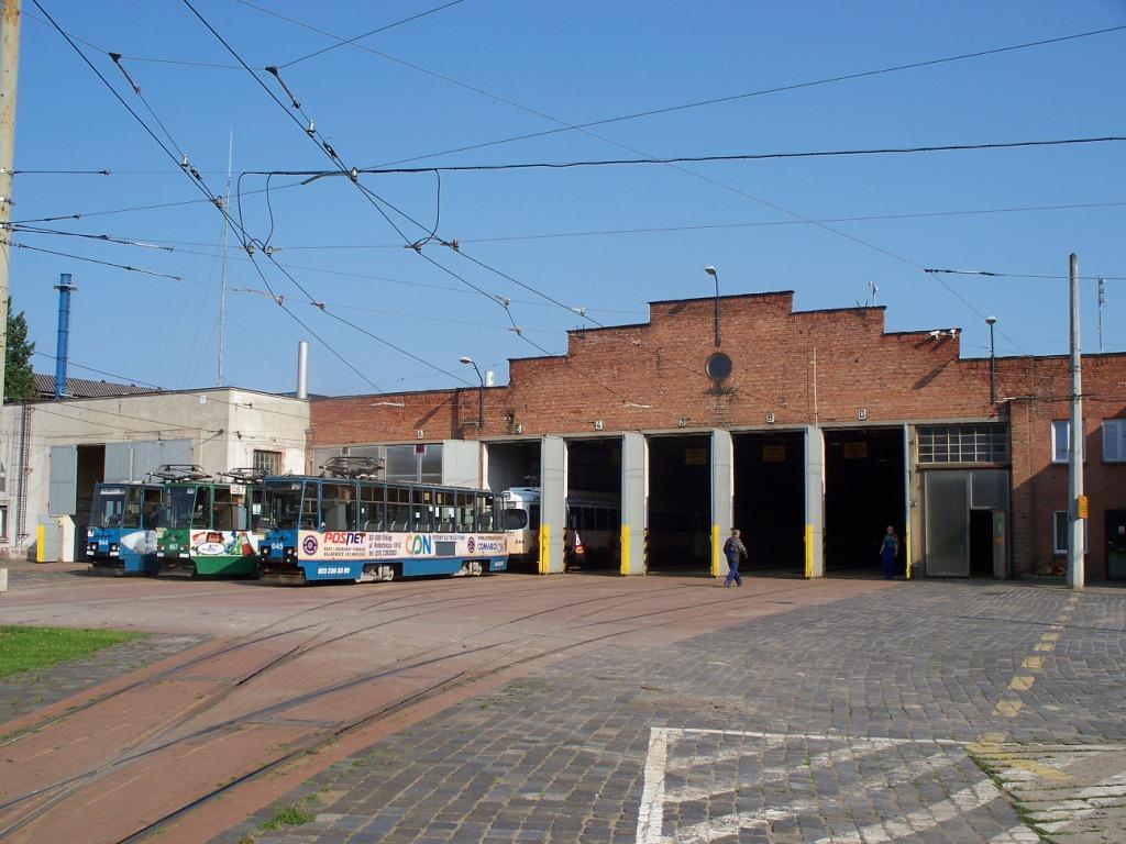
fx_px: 1171
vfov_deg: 39.7
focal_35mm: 36
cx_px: 563
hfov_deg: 51.4
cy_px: 422
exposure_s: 1/400
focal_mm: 7.54
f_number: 5
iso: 80
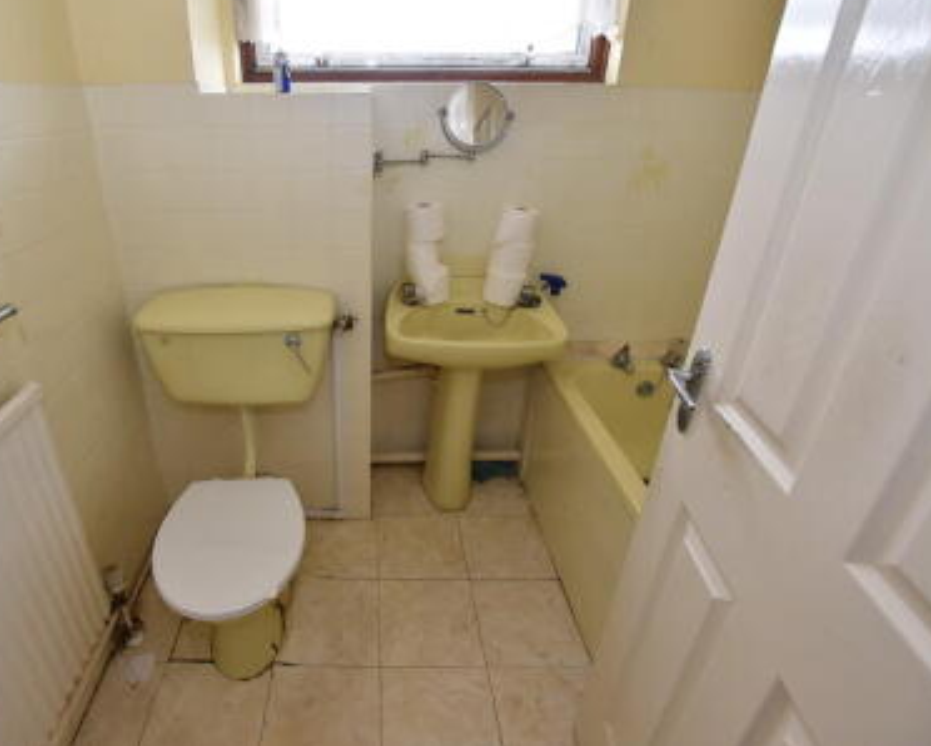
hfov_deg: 84.9
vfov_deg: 73.8
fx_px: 496
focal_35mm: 18
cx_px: 358
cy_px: 357
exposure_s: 1/160
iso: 640
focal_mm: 10
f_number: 4.5
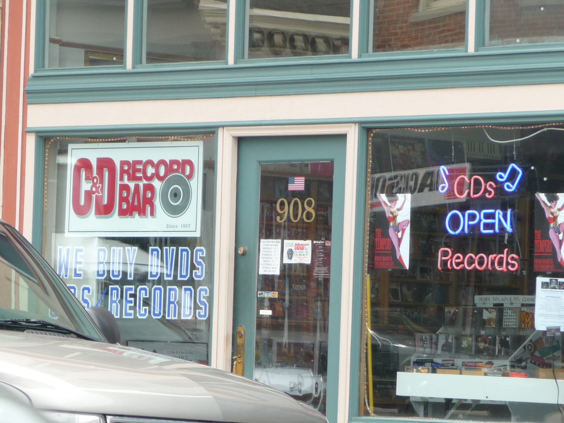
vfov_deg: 6.9
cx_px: 282
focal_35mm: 215
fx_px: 3503
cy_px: 212
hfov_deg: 9.2
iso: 100
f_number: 4.7
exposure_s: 1/125
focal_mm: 21.8
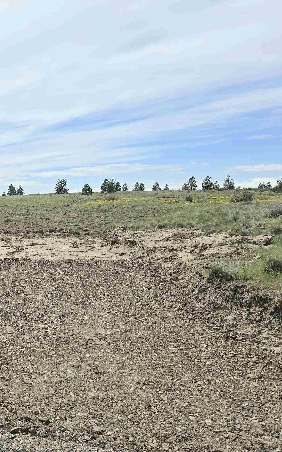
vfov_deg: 52.7
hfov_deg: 32.0
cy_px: 241
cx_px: 7
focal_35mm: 37
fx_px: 455
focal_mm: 6.3
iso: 12
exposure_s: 1/1667
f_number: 1.7
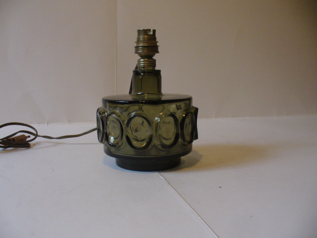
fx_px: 339
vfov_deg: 38.7
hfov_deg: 50.1
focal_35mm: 37
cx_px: 158
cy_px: 119
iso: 200
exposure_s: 1/13
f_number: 2.8
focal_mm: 6.1
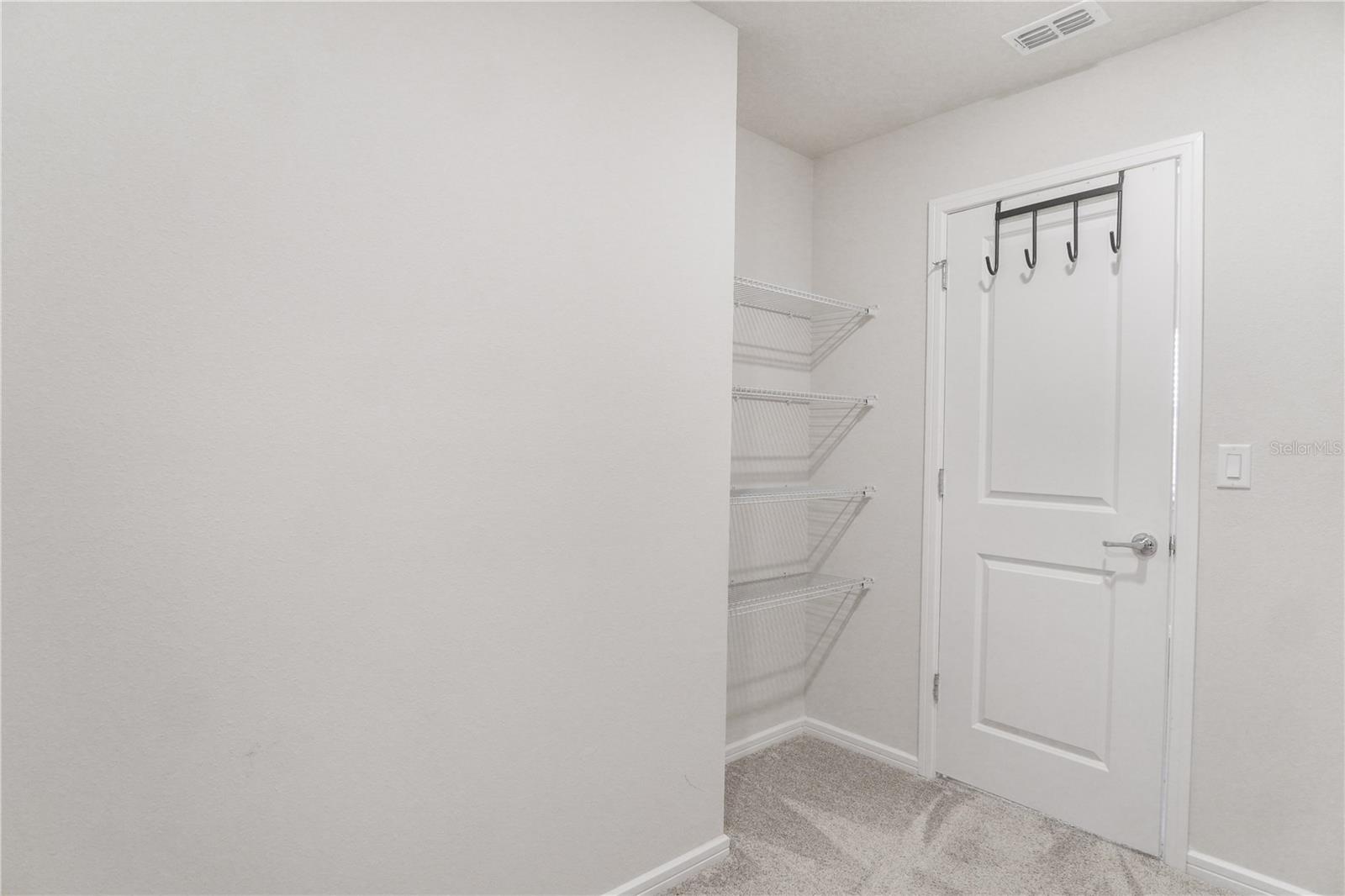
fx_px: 672
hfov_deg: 90.0
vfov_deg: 67.4
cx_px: 672
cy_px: 448
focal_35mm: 18
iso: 800
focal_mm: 12
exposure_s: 1/100
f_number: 3.5
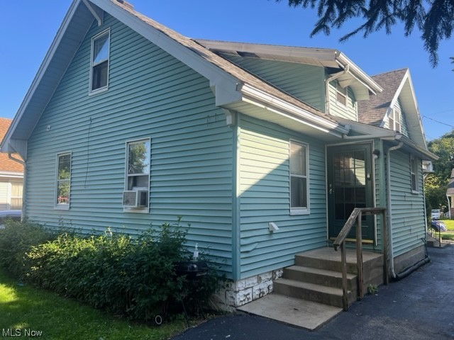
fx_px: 341
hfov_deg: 67.3
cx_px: 227
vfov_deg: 53.1
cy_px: 170
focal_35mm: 26
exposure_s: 1/650
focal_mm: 5.7
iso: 50
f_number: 1.5
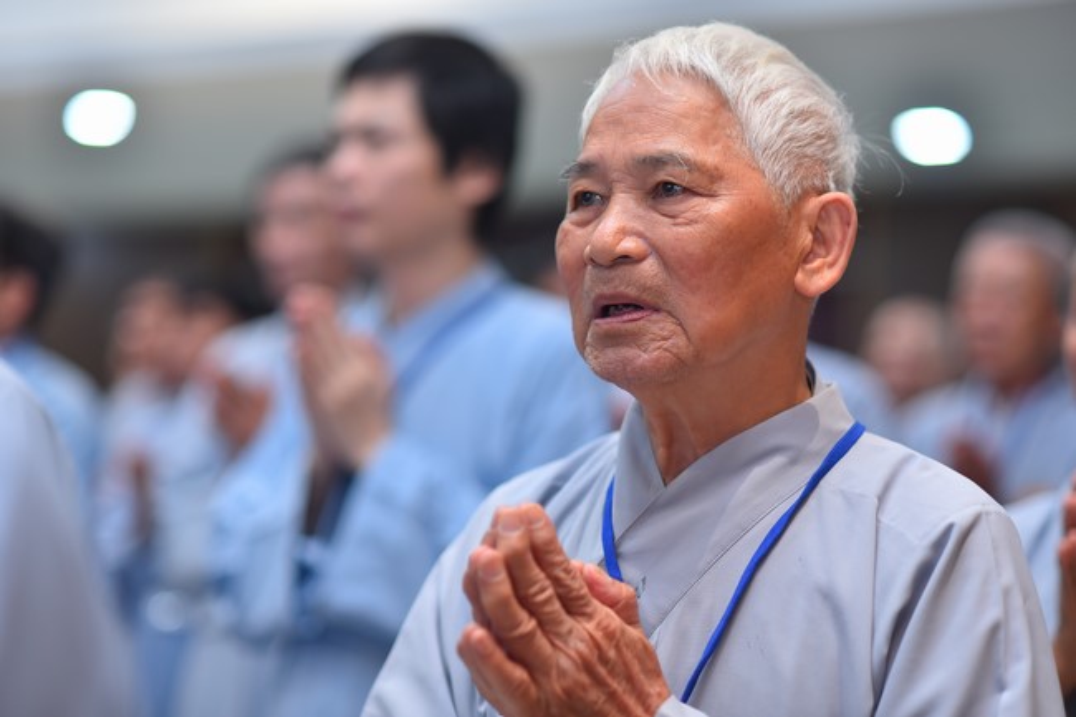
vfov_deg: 16.1
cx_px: 538
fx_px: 2540
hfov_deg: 23.9
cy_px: 358
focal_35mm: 85
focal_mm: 85
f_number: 2.2
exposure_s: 1/160
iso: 400
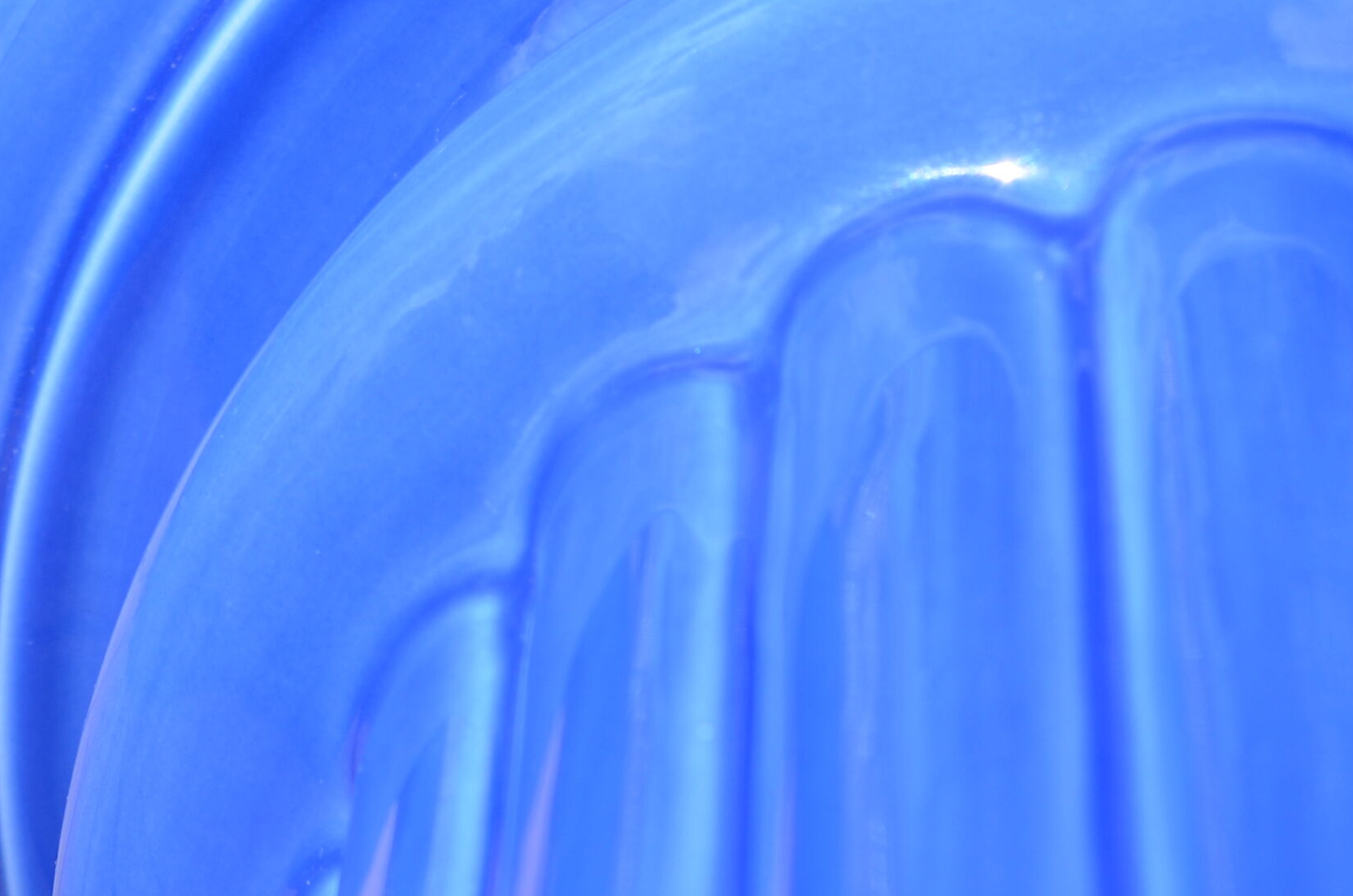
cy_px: 76
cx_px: 822
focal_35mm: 222
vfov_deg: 6.1
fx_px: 8327
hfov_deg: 9.3
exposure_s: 1/320
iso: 100
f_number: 8
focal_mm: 50
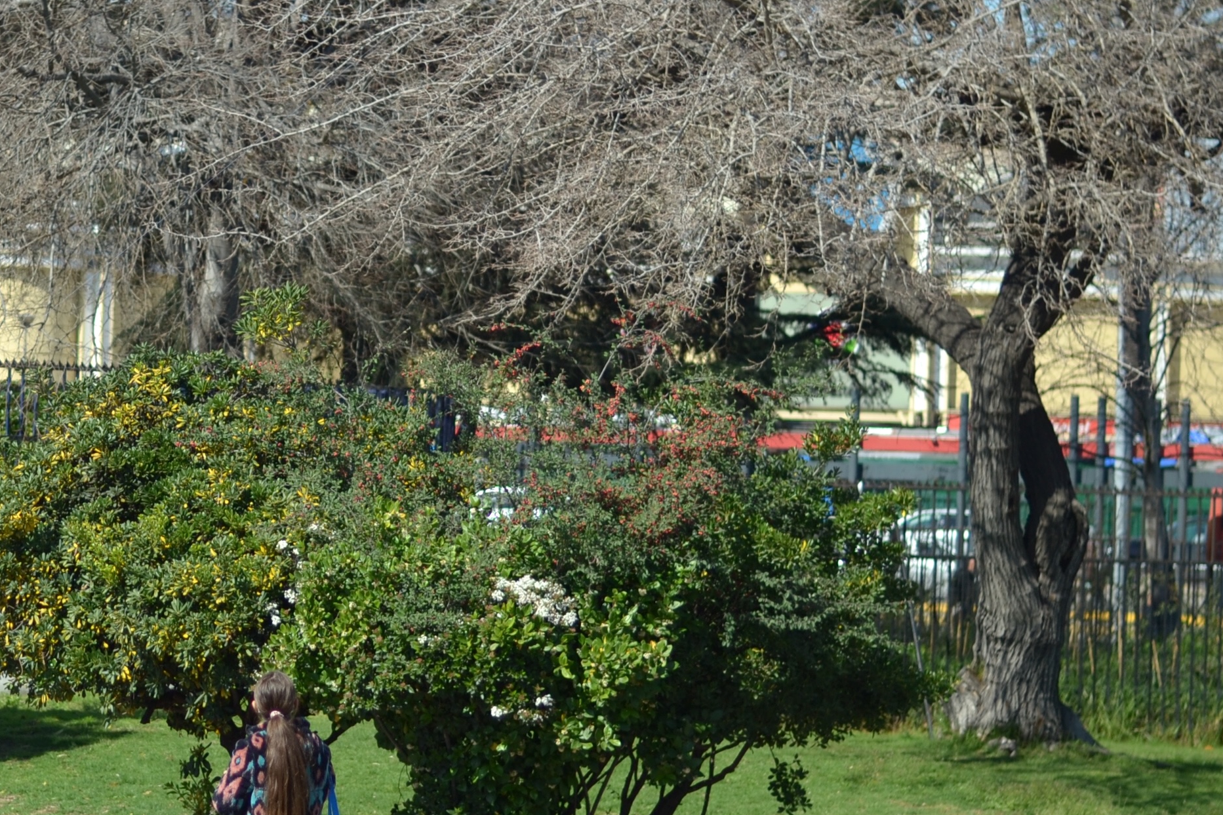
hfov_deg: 14.7
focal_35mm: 139
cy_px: 325
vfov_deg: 9.9
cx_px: 261
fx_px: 4721
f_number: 1.8
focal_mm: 50
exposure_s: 1/4000
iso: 100
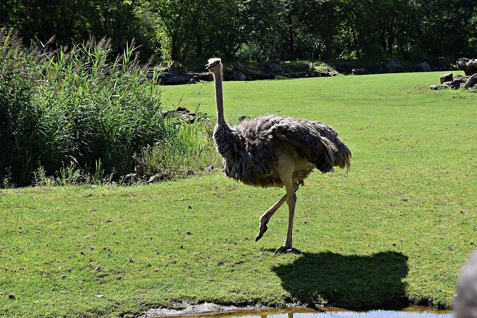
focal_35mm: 84
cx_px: 238
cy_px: 159
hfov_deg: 24.2
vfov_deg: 16.3
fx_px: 1113
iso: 200
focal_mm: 56
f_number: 9
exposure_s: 1/320
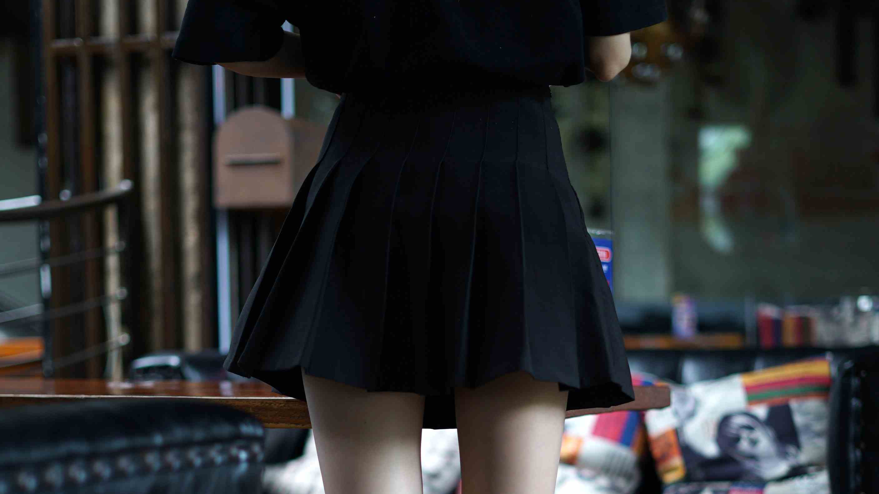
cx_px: 437
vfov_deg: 15.0
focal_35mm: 79
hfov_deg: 26.9
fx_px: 1841
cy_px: 524
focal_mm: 50
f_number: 1.8
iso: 200
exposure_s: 1/125
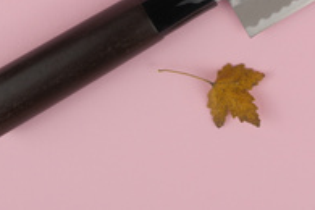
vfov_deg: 13.8
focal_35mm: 97
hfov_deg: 20.8
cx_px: 239
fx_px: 849
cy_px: -29
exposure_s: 1/125
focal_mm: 27.7
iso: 400
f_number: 7.1
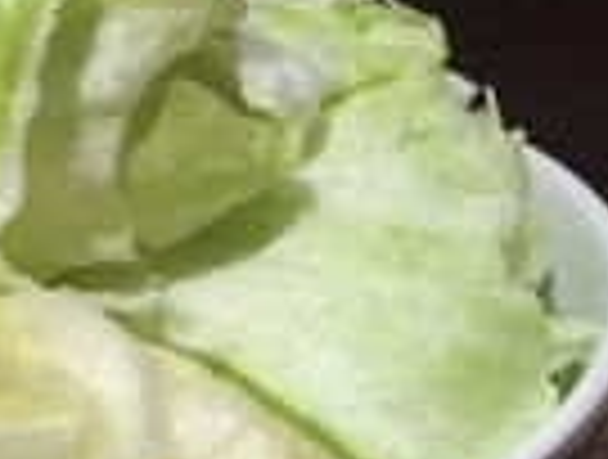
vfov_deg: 9.5
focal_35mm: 150
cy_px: 830
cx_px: 887
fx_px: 2642
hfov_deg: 12.5
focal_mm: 4.15
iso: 32
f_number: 2.2
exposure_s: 1/50
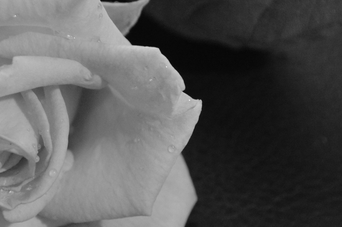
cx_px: 86
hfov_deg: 5.1
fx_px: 3824
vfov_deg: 3.4
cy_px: 117
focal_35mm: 403
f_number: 5.6
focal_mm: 135
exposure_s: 1/20
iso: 3200
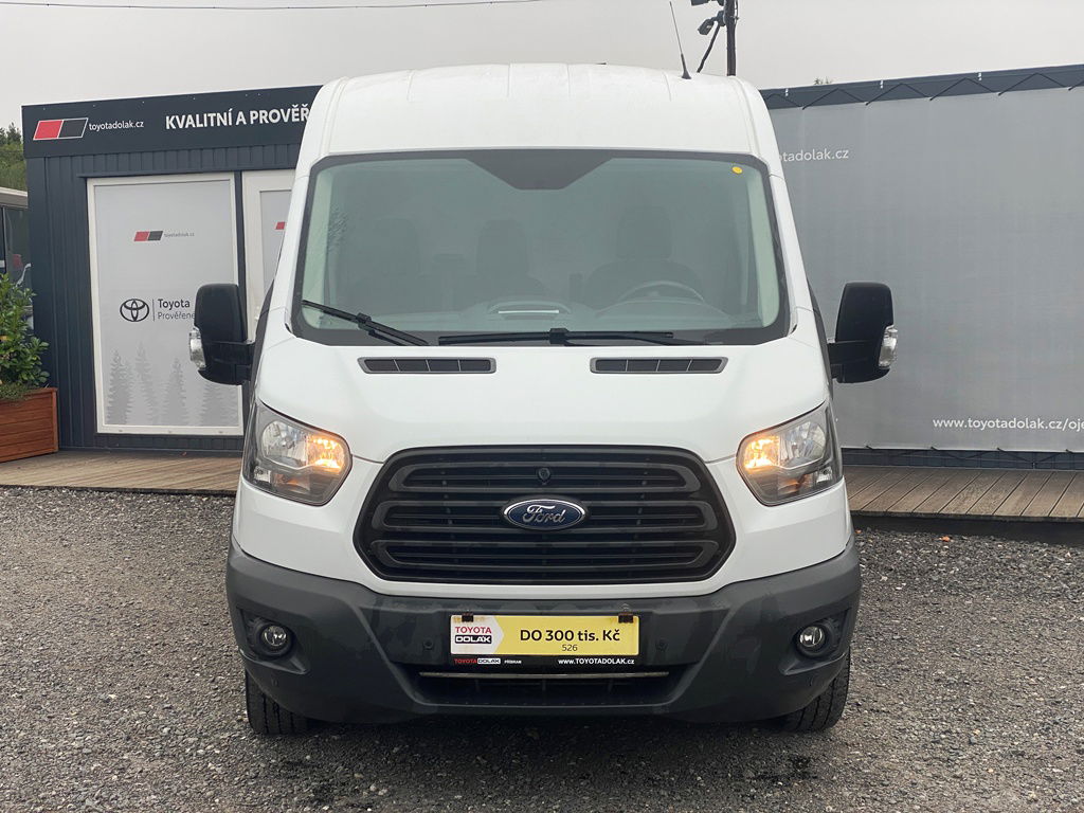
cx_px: 542
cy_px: 406
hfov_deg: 36.8
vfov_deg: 28.0
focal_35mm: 52
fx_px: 1628
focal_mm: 6
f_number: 2
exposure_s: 1/282
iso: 20
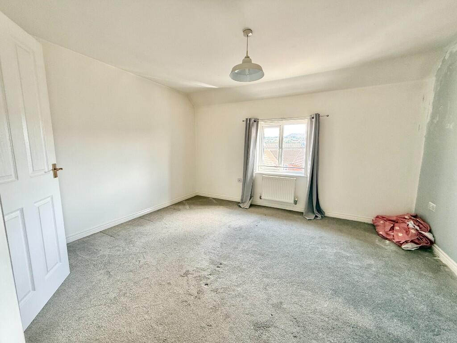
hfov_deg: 102.1
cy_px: 172
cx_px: 228
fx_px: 185
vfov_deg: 85.7
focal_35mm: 14
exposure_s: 1/99
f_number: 2.2
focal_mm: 2.22
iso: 100
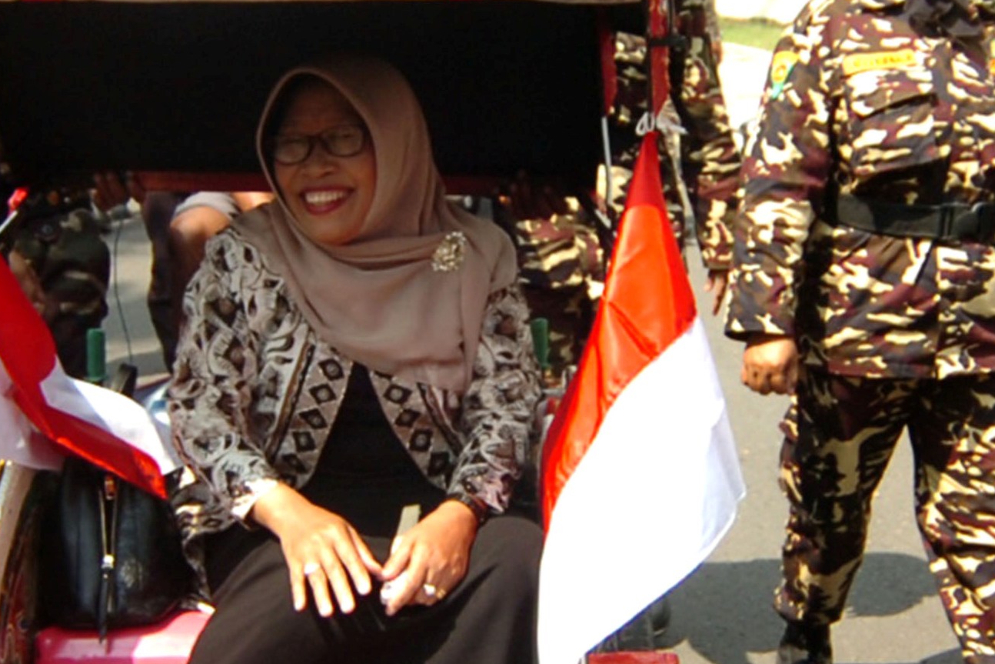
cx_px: 241
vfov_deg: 32.6
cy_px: 319
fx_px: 1133
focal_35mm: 41
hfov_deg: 45.6
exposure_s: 1/1250
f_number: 4
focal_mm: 14
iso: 400
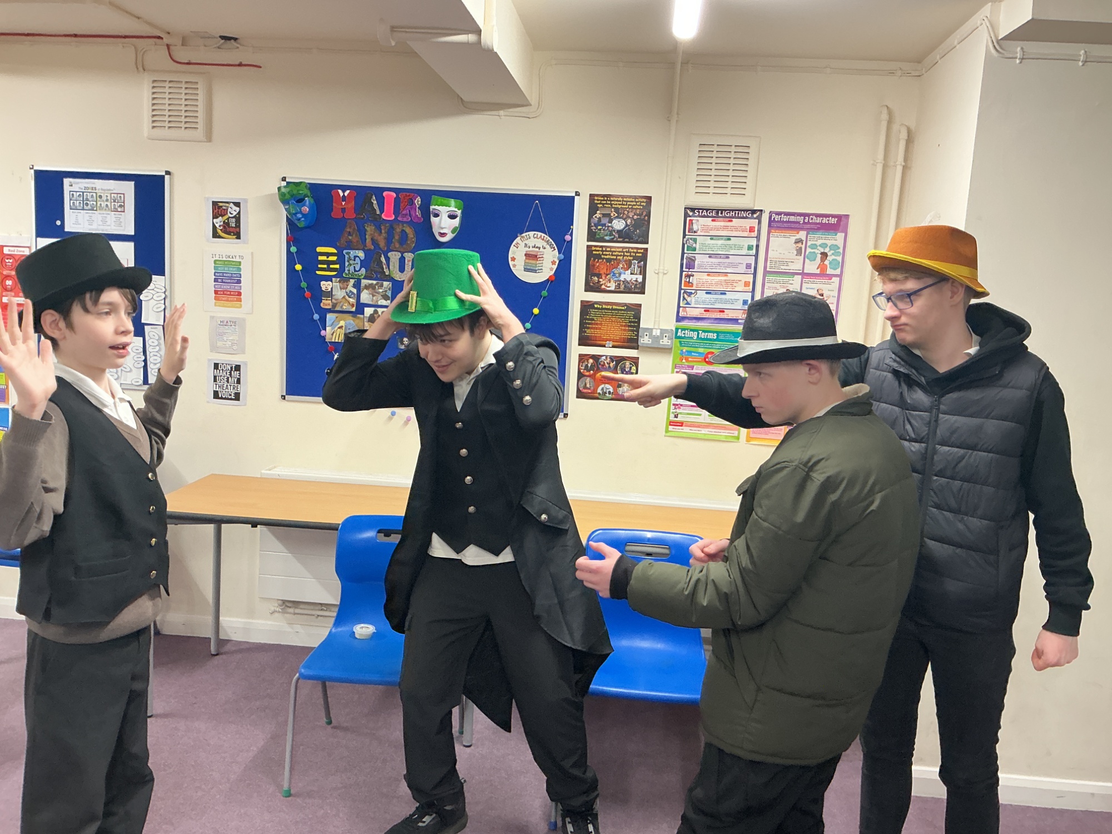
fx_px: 932
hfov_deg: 61.7
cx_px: 556
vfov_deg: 48.2
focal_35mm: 29
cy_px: 417
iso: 80
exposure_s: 1/50
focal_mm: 3
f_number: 1.8
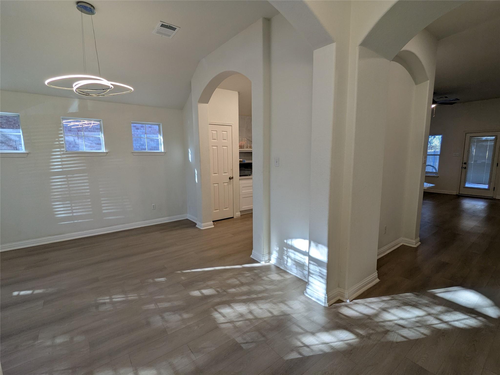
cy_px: 188
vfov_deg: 78.1
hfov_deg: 94.5
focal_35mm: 16
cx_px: 250
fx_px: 231
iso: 70
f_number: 2.2
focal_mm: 2.35
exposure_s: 1/120
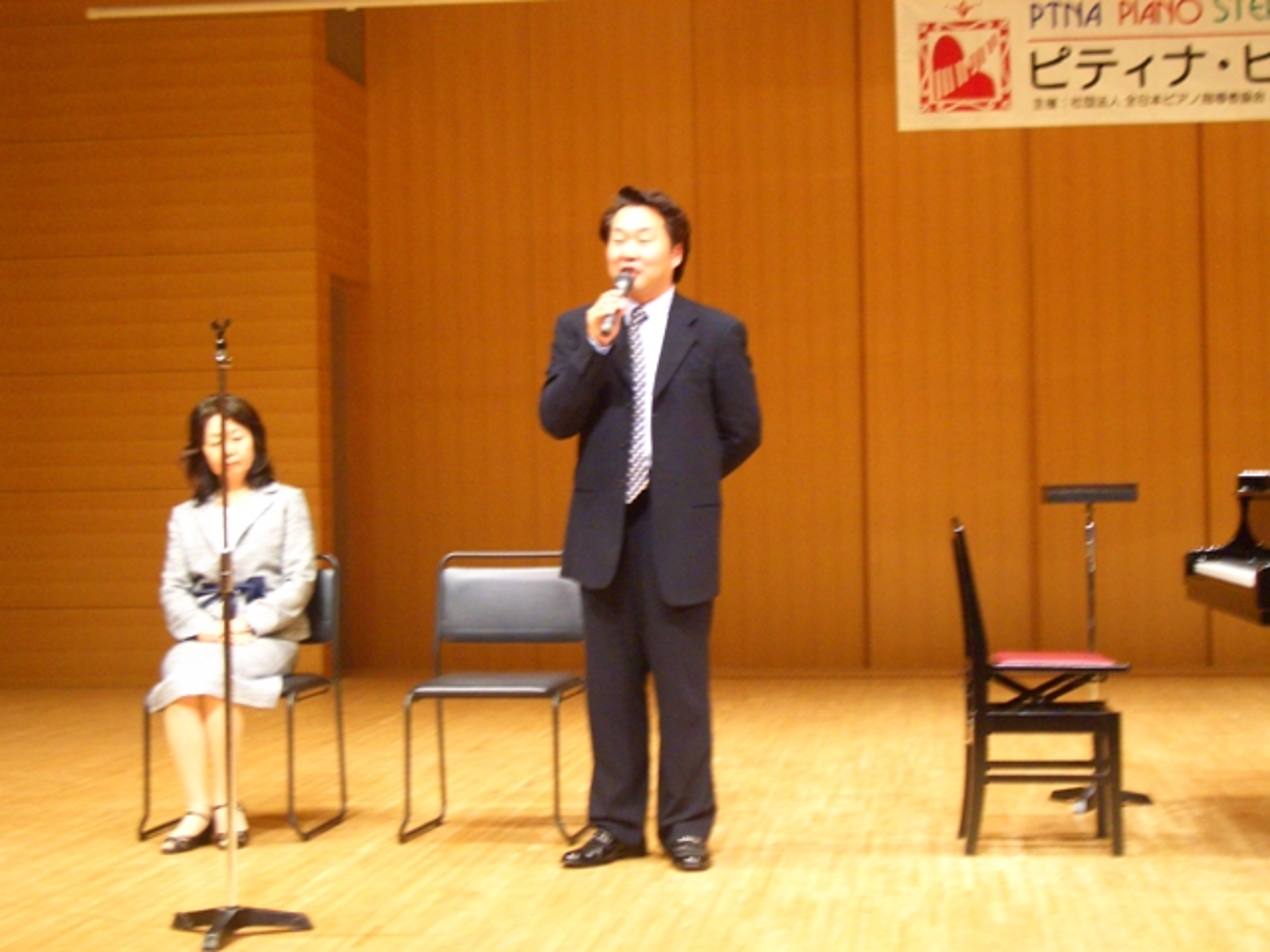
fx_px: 2275
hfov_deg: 31.2
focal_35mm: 62
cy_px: 476
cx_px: 635
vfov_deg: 23.7
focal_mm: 10.2
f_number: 3.5
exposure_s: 1/8
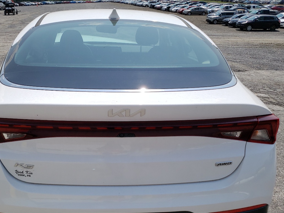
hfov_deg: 45.7
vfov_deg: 35.0
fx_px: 336
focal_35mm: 41
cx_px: 122
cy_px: 127
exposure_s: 1/10000
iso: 50
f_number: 1.5
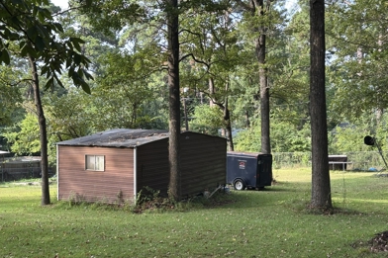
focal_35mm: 51
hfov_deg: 38.9
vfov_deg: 26.5
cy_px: 129
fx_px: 549
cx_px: 194
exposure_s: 1/256
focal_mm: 6.86
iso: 64
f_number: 1.78
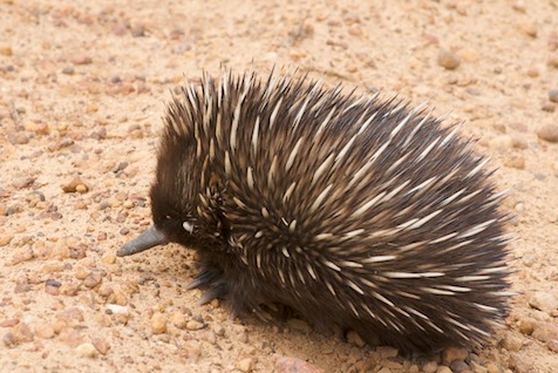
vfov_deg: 8.6
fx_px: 2491
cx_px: 301
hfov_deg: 12.8
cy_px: 228
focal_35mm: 161
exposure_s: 1/320
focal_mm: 85
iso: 320
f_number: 9
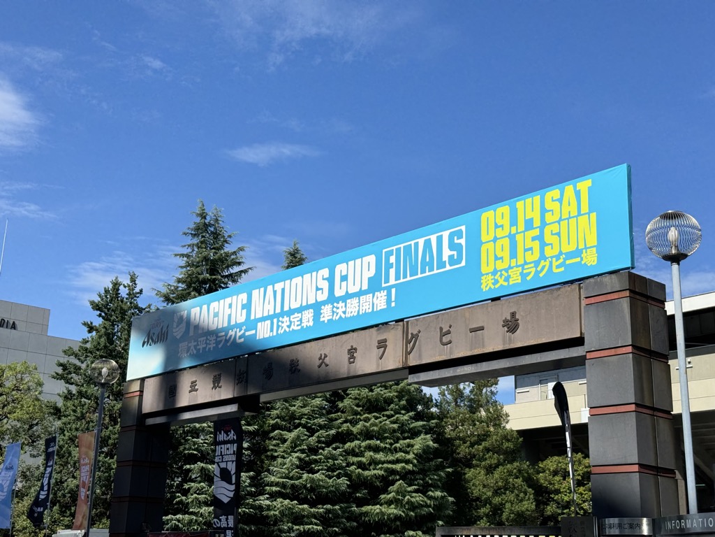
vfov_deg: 30.3
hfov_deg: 39.7
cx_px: 358
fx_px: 991
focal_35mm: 48
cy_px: 268
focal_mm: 6.76
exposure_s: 1/5848
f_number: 1.78
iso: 64
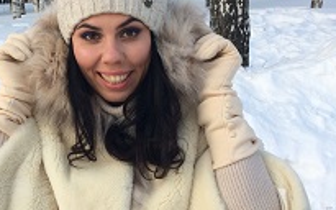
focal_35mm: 60
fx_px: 549
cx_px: 82
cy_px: 75
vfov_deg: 21.6
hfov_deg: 33.3
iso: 32
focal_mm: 4.15
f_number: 2.2
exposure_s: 1/253
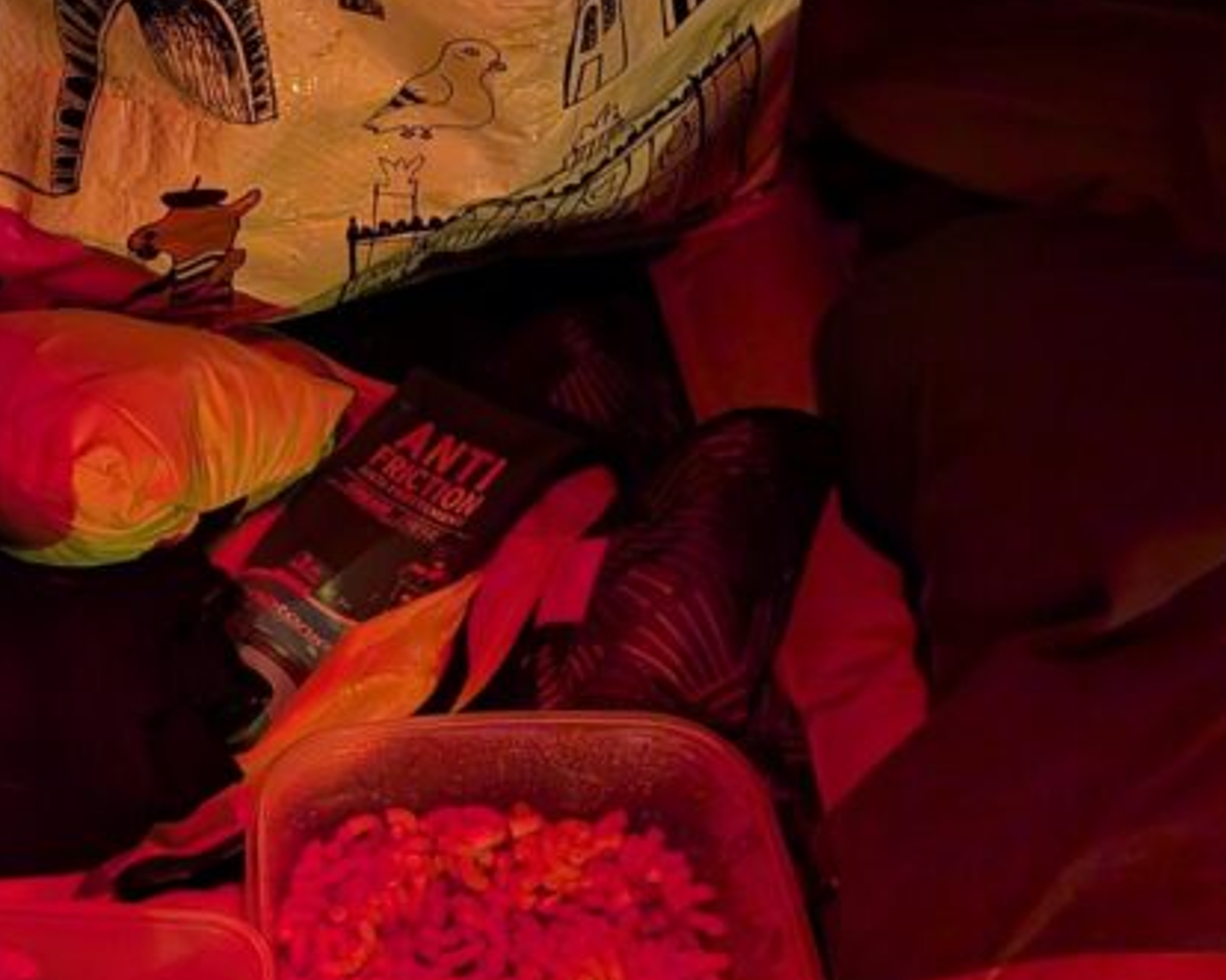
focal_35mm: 58
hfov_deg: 29.4
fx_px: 2104
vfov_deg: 25.6
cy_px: 835
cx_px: -107
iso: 685
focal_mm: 4.53
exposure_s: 1/16.7
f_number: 1.7
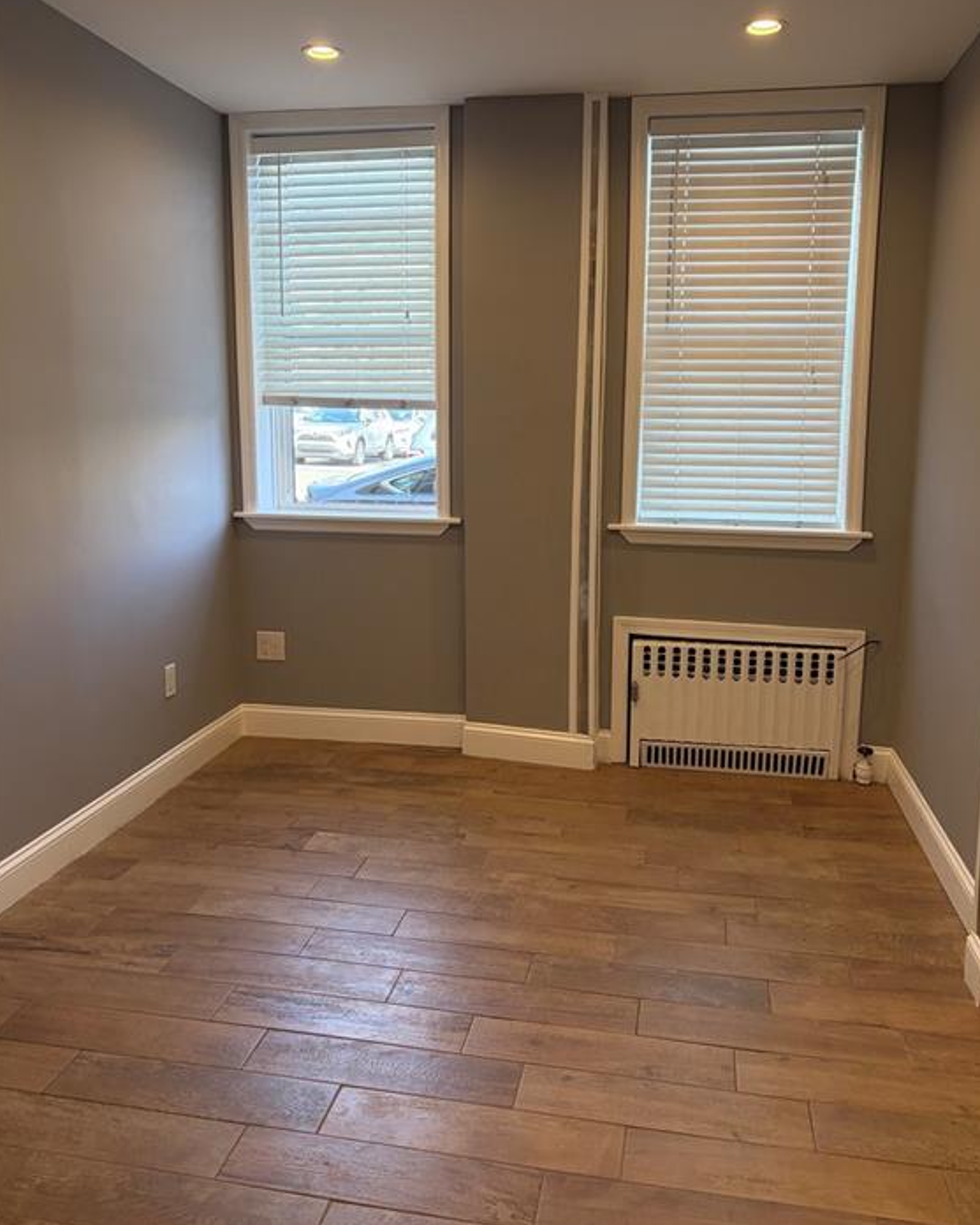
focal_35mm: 28
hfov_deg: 51.5
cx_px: 496
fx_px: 1015
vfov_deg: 62.1
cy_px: 570
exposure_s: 1/159
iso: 125
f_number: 1.6
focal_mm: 5.96
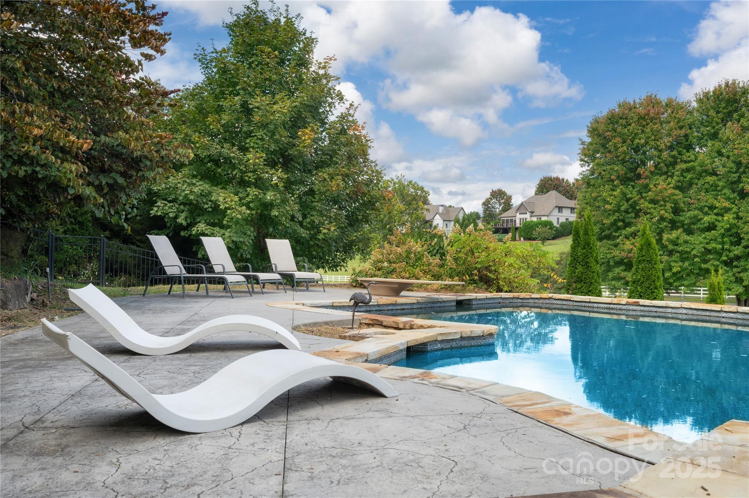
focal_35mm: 30
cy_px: 249
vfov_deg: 43.5
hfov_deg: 62.0
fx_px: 624
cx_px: 374
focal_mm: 30
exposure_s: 1/1000
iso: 500
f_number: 8
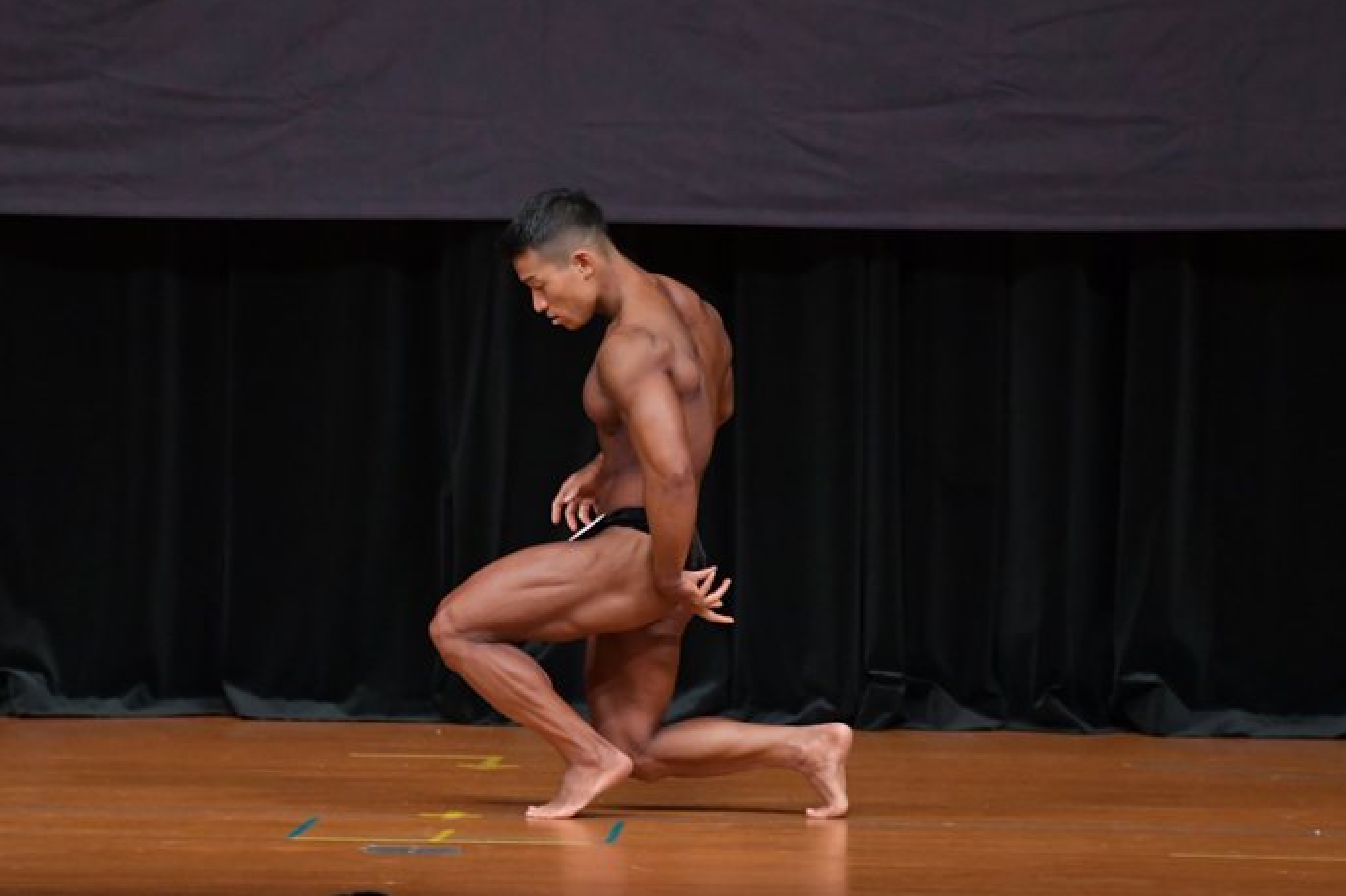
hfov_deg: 6.4
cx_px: 635
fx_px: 12036
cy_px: 402
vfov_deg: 4.3
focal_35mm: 322
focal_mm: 190
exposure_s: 1/400
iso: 4000
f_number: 5.6
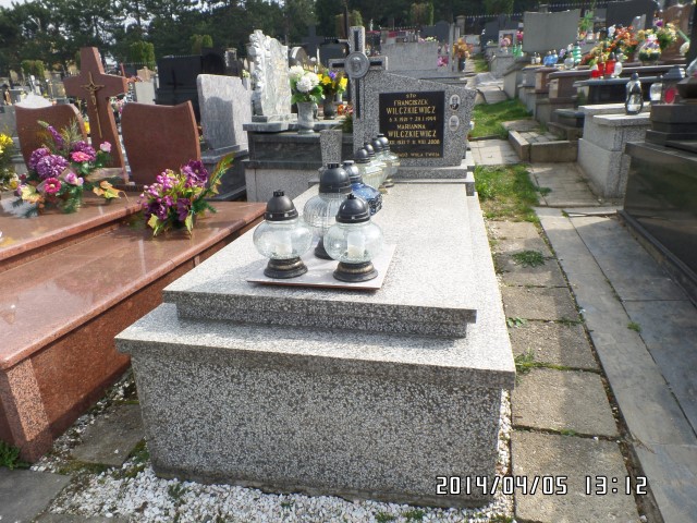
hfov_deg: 73.9
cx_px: 348
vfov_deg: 58.9
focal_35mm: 23
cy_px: 262
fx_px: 463
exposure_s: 1/750
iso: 100
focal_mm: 4.1
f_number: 3.5
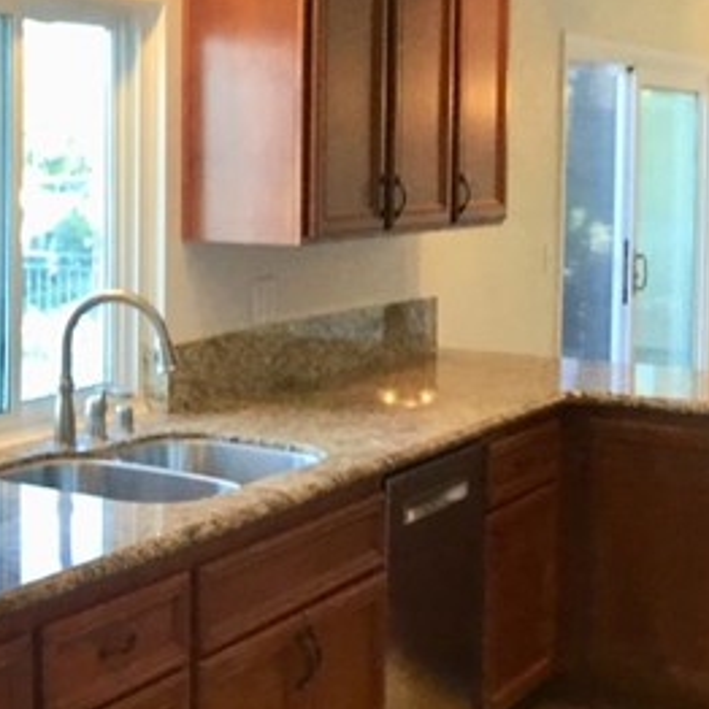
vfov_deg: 25.5
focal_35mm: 67
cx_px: -103
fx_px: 1553
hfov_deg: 23.8
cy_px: 200
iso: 40
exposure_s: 1/30
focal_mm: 3.3
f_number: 2.4
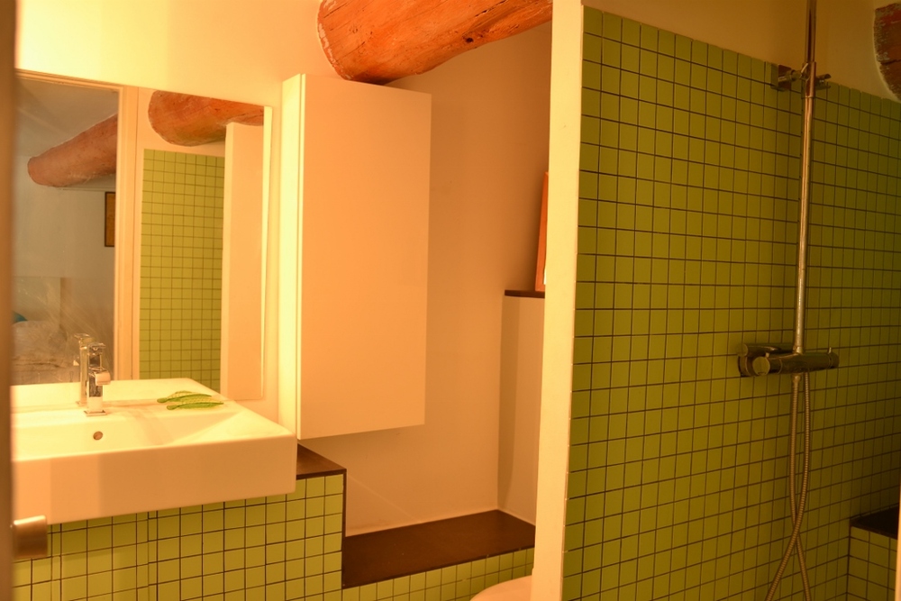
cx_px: 450
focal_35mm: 32
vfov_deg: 41.7
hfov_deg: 59.5
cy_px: 300
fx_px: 788
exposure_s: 1/2
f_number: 3.8
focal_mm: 21
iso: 100
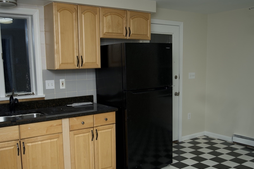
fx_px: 261
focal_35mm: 37
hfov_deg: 51.9
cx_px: 122
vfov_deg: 35.7
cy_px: 105
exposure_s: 1/125
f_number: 2.8
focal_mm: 29
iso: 160
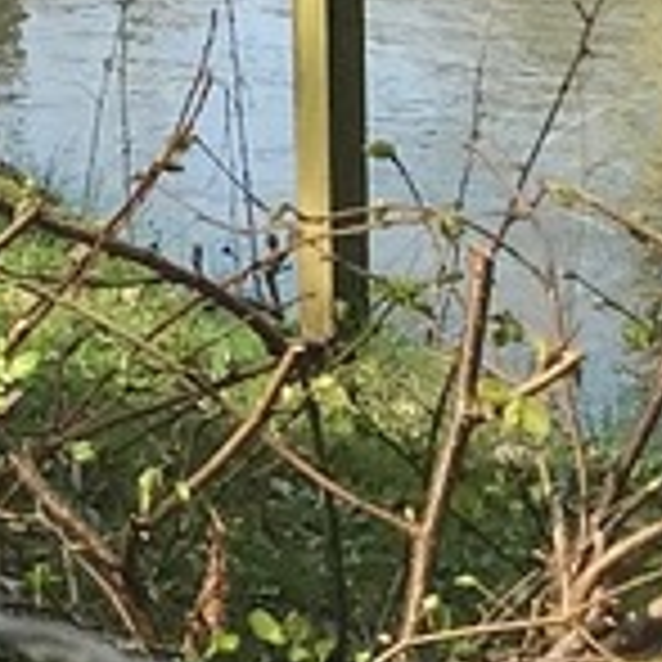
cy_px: -995
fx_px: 4652
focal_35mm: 215
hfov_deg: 7.6
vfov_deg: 7.5
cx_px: -928
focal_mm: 3.99
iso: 20
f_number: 1.8
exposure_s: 1/1088
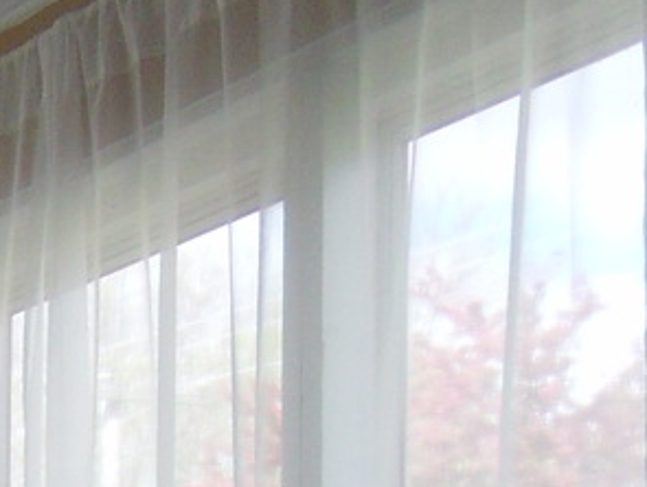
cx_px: -500
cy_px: 998
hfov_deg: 14.8
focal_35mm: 117
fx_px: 2189
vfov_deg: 11.4
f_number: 3.3
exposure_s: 1/180
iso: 80
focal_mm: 4.2
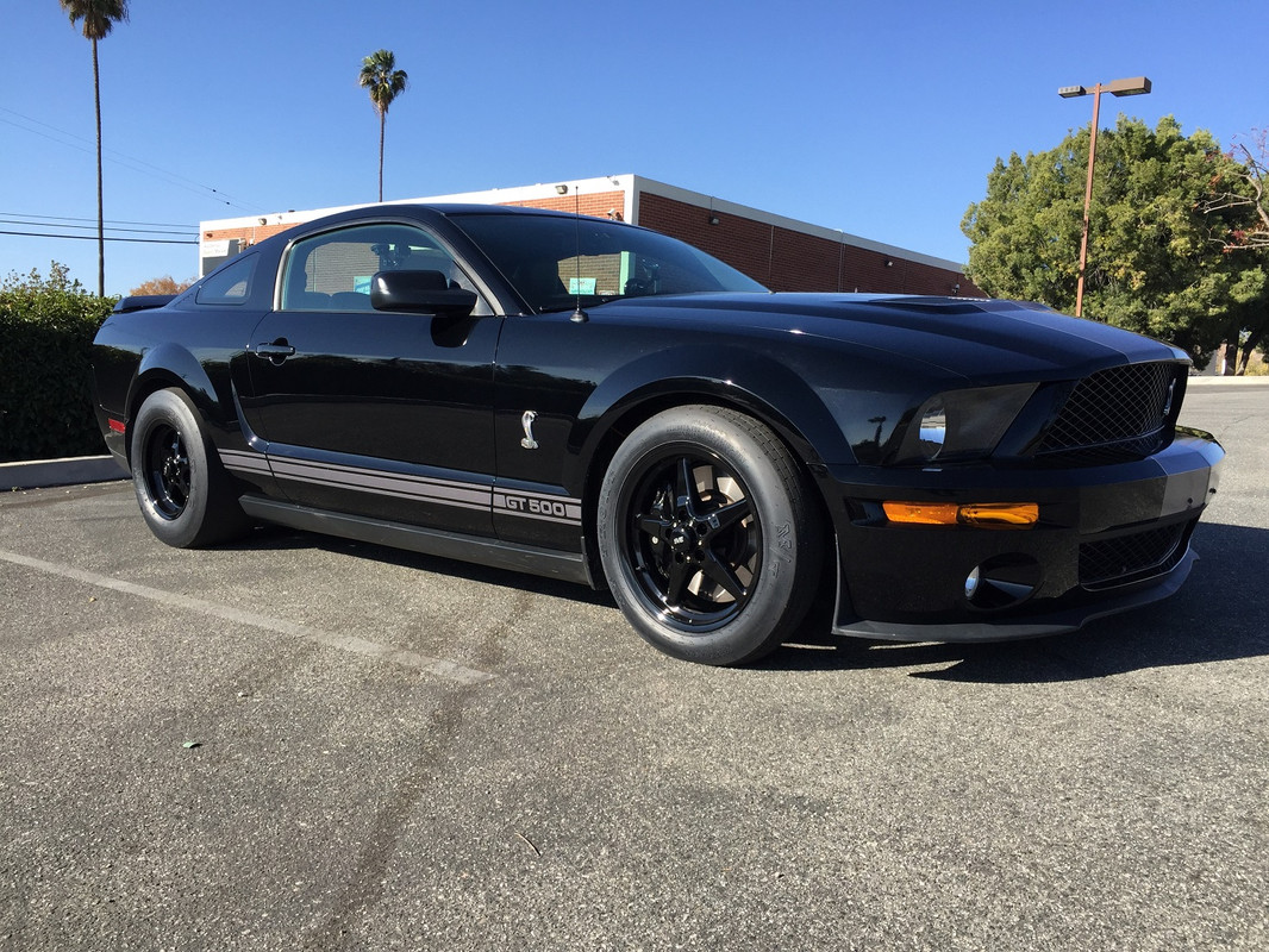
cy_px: 476
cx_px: 634
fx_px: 1063
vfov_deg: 48.2
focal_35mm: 29
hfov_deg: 61.6
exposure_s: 1/1099
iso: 32
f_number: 2.2
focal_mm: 4.15
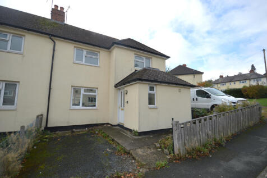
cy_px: 89
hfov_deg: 95.0
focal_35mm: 16
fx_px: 122
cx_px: 134
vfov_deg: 72.0
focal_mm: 11
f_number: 7.1
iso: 100
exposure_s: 1/200
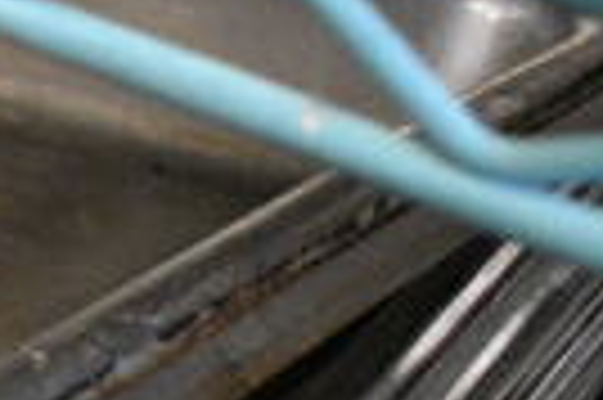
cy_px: 463
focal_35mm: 137
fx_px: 2292
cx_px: -702
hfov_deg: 12.6
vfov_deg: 9.9
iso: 6400
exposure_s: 1/160
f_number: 5
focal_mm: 20
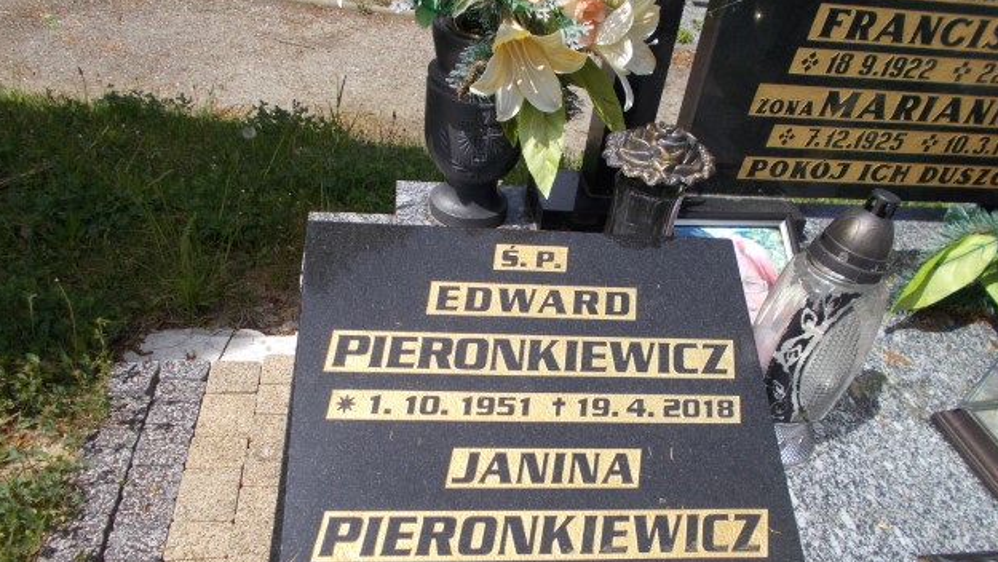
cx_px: 501
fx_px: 768
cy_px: 351
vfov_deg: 39.9
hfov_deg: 66.0
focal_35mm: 29
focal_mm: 4.6
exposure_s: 1/160
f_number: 8
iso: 80
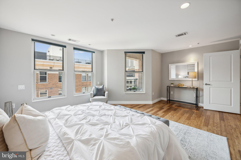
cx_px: 120
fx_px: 94
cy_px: 80
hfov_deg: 104.3
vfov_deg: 81.2
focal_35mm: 14
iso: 400
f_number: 7.1
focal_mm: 14
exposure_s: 1/60
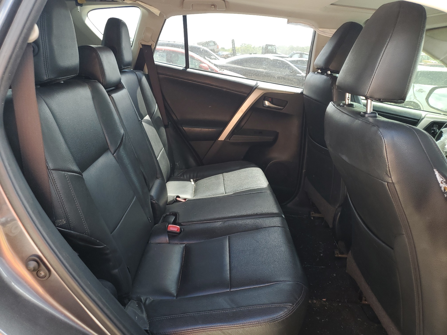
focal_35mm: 26
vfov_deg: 53.1
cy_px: 168
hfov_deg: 67.3
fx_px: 336
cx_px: 224
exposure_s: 1/208
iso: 50
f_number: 1.5
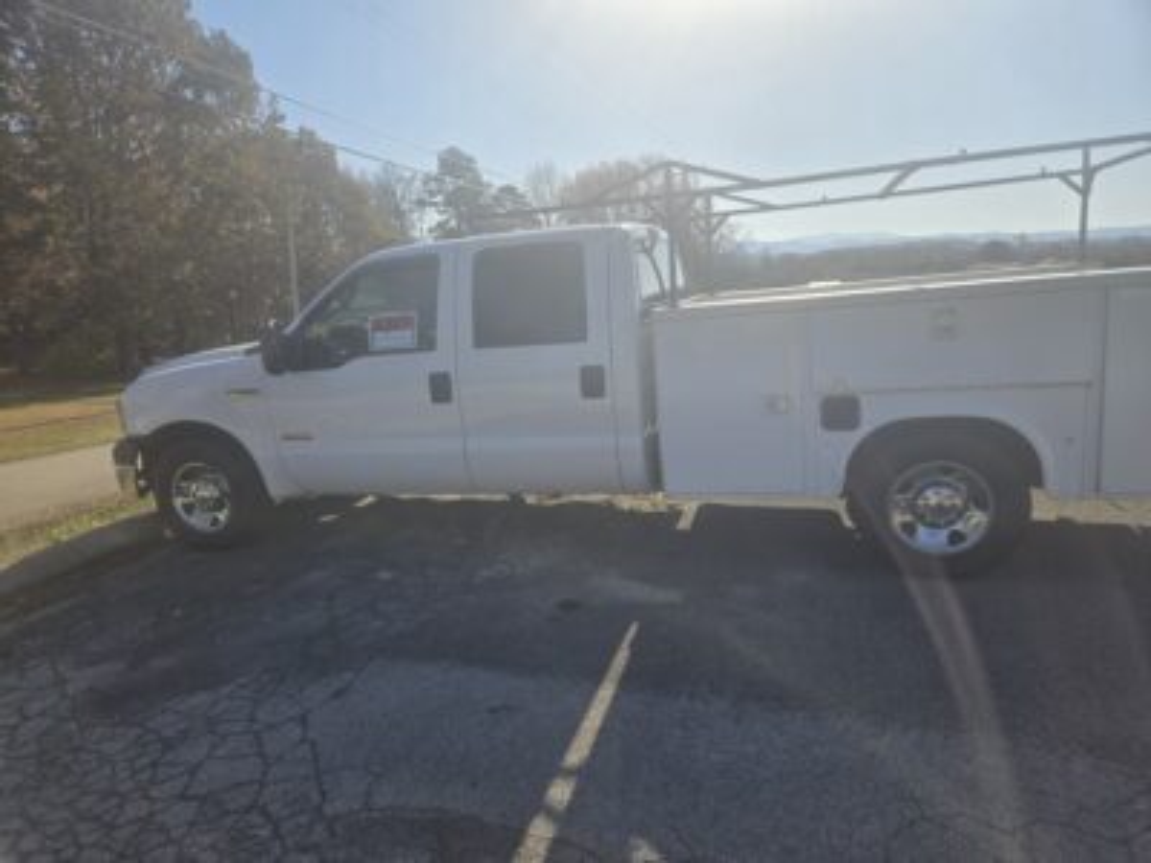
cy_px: 432
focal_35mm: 23
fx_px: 765
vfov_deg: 58.9
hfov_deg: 73.9
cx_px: 576
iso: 25
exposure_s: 1/2650
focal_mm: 5.4
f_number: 1.8
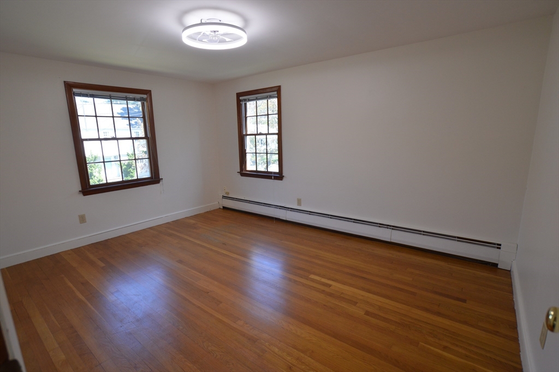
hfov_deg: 95.0
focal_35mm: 16
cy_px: 186
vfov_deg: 72.0
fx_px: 256
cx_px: 280
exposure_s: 1/100
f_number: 5
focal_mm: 11
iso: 400
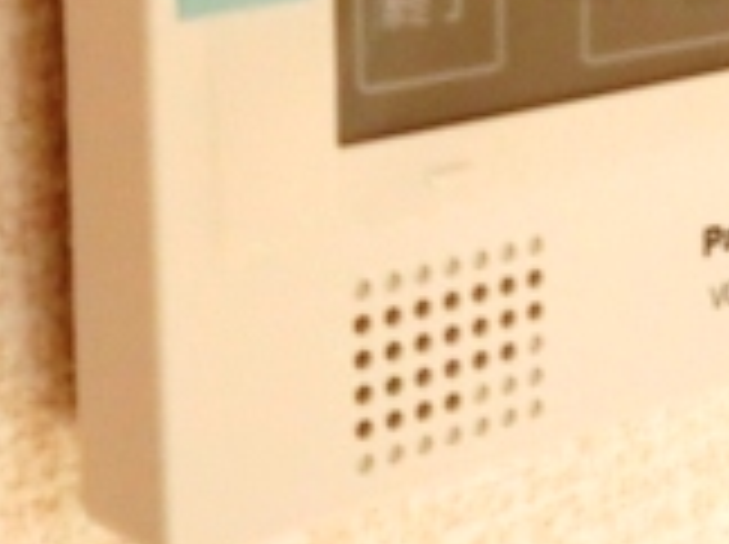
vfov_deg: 14.9
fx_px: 1998
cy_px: -153
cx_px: 652
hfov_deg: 20.3
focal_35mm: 95
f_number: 3
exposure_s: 1/1000
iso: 250
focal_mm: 4.24
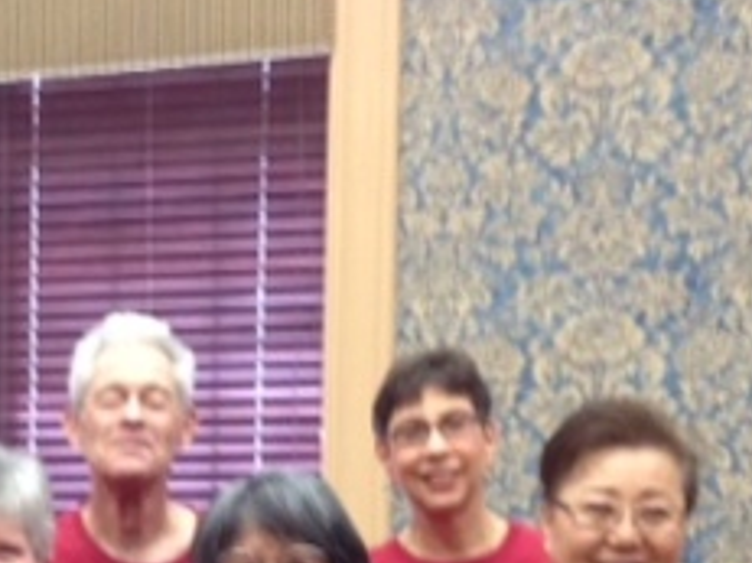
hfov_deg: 17.7
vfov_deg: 13.2
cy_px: 654
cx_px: 16
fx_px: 2367
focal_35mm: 109
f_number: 2.4
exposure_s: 1/20
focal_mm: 4.28
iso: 160
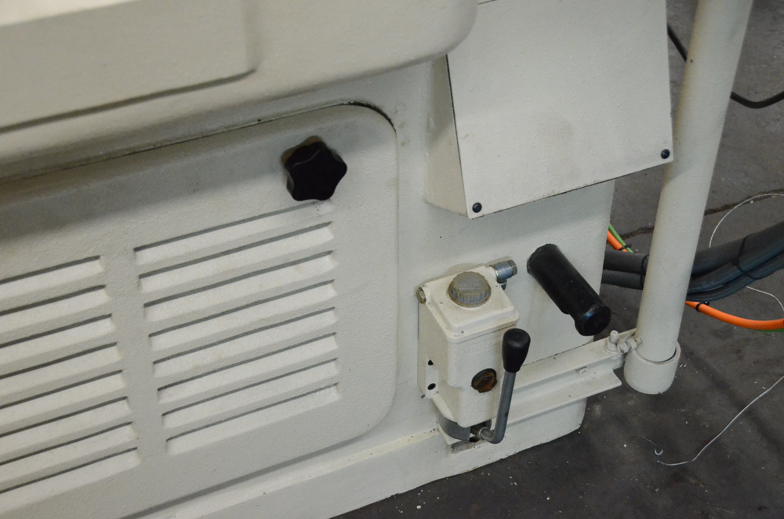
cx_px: 392
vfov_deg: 22.5
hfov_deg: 33.5
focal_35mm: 60
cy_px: 260
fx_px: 1304
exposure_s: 1/125
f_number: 5.6
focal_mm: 40
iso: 6400
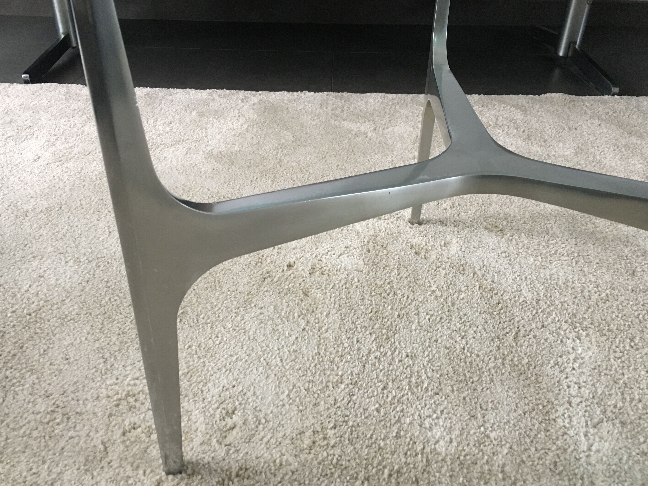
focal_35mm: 31
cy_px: 256
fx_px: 580
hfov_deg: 58.3
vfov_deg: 45.4
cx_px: 310
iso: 160
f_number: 2.2
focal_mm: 4.15
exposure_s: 1/33
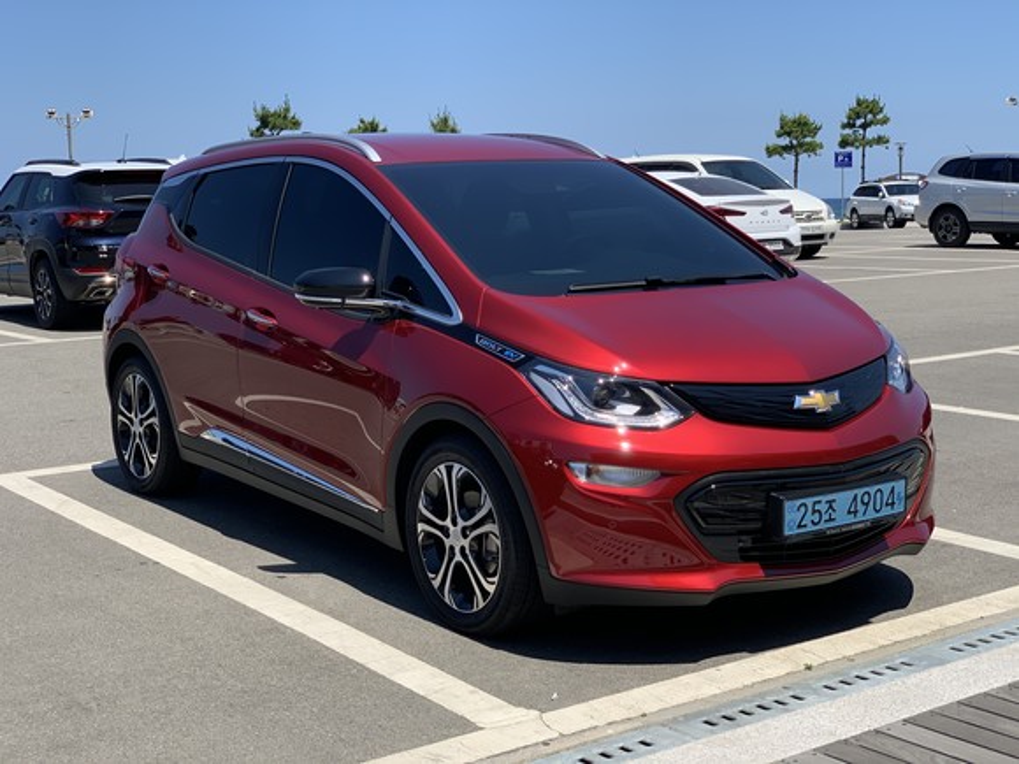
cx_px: 510
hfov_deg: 36.8
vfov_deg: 28.0
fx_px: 1531
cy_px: 382
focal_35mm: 52
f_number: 2.4
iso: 16
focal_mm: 6
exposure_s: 1/1065
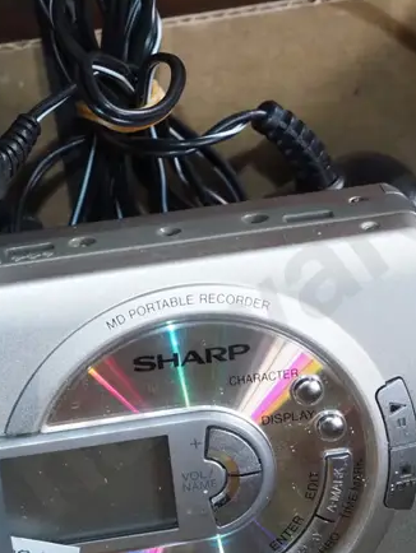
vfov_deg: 12.0
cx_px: 272
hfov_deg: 9.0
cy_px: 313
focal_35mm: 165
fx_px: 2641
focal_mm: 35
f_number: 5.6
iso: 2500
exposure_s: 1/160
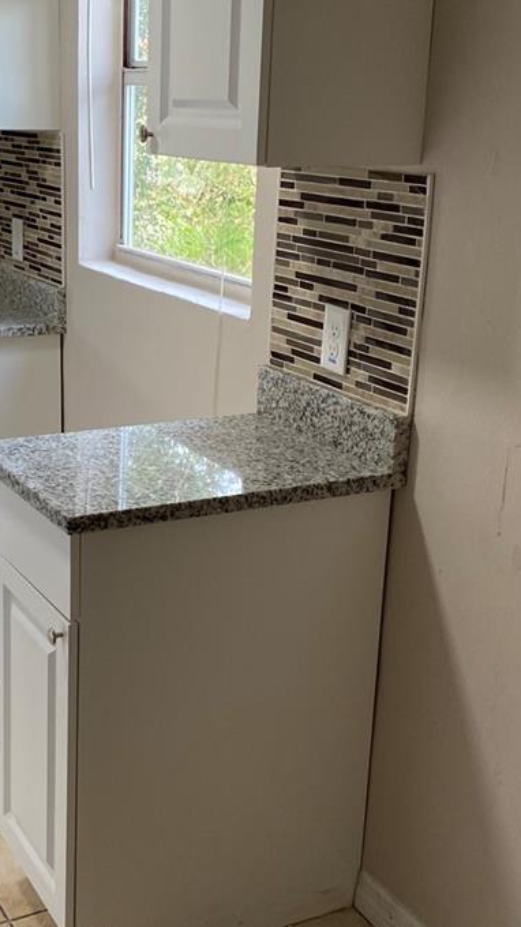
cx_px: 136
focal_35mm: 50
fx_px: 1229
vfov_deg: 41.3
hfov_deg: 23.7
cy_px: 489
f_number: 1.8
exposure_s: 1/120
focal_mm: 4.25
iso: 125
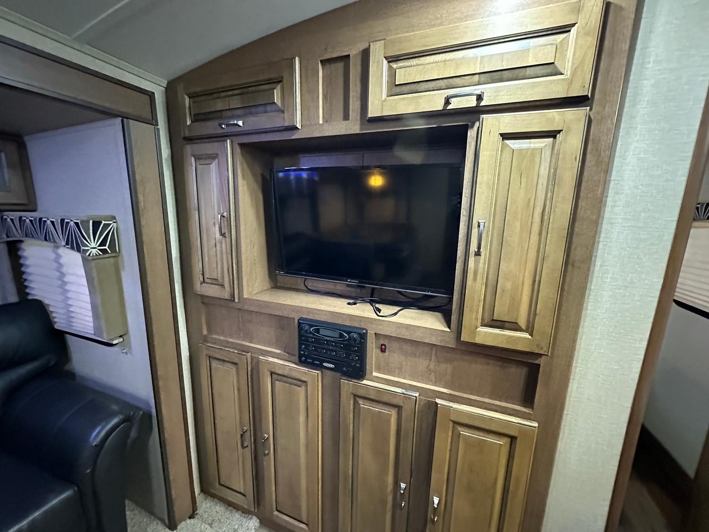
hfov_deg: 102.1
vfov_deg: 85.7
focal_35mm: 14
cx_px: 354
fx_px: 287
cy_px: 266
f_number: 2.2
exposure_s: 1/40
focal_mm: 2.22
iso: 1250
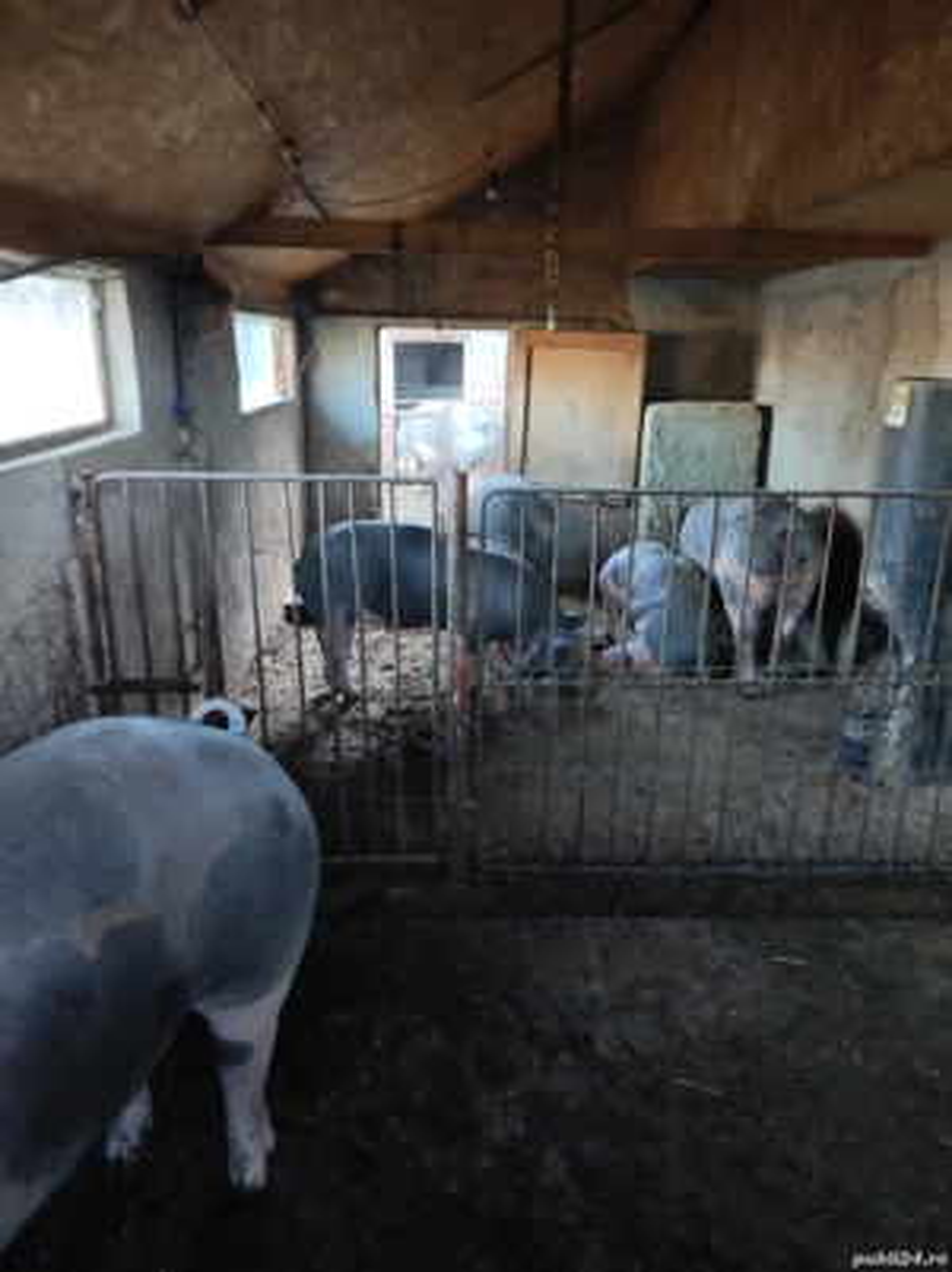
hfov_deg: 54.8
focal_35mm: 25
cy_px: 636
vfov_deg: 69.4
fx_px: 918
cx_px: 476
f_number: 1.79
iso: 533
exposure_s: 1/33
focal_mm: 4.7
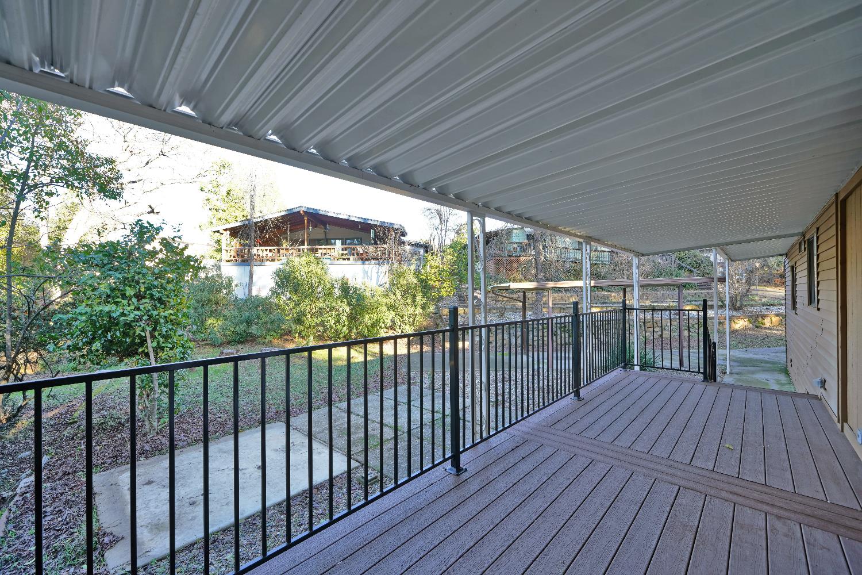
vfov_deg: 81.2
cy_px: 288
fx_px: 335
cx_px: 431
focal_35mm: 14
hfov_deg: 104.3
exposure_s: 1/15
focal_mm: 14
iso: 100
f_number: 7.1
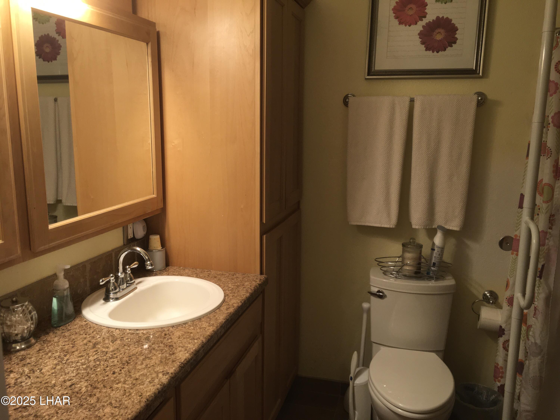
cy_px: 210
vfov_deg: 48.2
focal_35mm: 29
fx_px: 469
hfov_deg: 61.7
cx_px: 280
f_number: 2.2
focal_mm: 4.15
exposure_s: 1/30
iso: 40
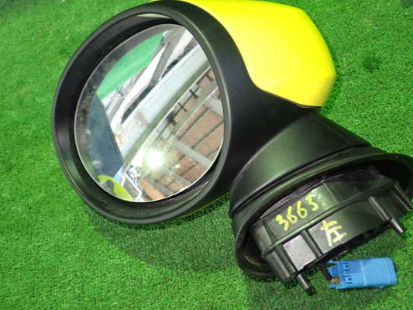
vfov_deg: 39.7
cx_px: 202
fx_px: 430
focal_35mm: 36
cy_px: 153
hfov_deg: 51.3
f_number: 2.4
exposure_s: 1/30
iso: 640
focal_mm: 5.79
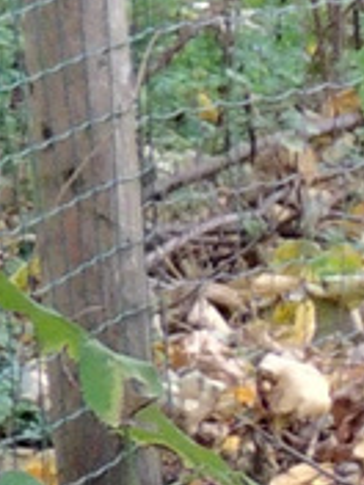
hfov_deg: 2.3
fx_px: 8609
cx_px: 1922
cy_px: 58
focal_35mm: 614
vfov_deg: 3.2
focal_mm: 13.3
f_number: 3.9
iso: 320
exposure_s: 1/100
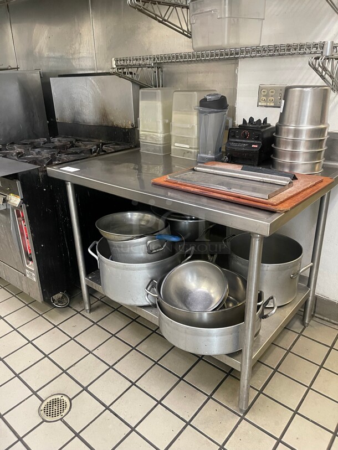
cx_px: 169
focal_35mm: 26
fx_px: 338
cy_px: 225
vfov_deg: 67.3
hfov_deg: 53.1
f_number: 1.6
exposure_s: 1/60
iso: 500
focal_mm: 5.1
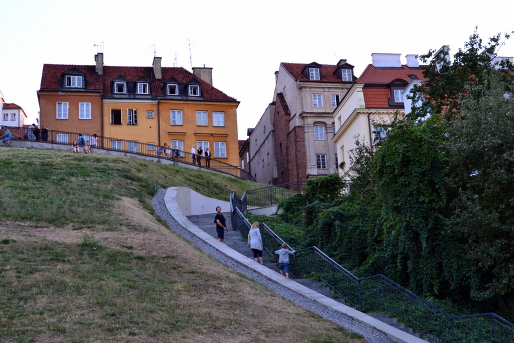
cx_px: 257
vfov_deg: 25.1
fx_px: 771
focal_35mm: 54
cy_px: 172
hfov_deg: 36.9
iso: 560
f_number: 8
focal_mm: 36
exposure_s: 1/60
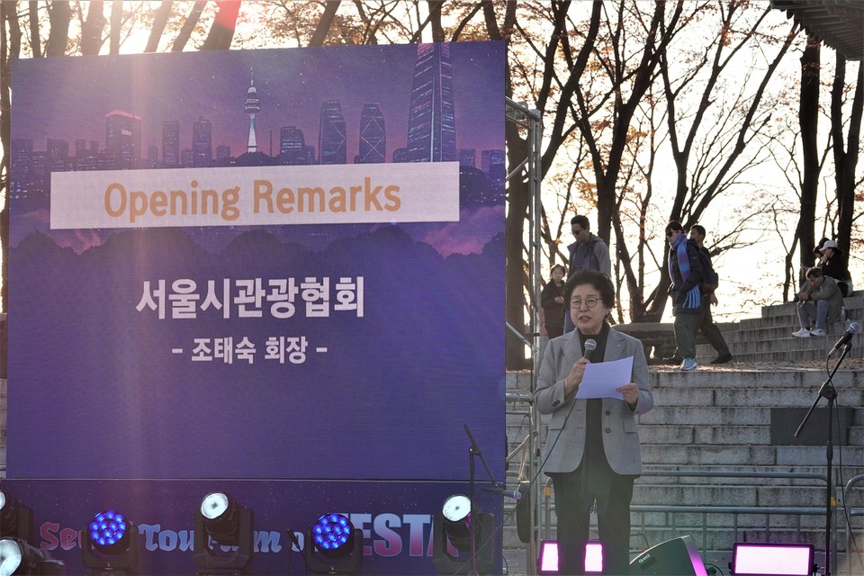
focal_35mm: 104
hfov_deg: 19.6
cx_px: 432
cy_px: 288
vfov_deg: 13.2
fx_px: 2496
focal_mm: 38.04
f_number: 4.5
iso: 100
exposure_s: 1/250
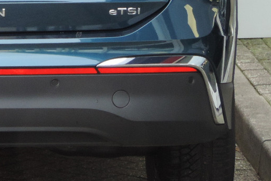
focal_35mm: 305
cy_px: -59
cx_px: -66
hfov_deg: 6.7
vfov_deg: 4.5
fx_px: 2296
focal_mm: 18.7
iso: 400
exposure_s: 1/80
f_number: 4.2
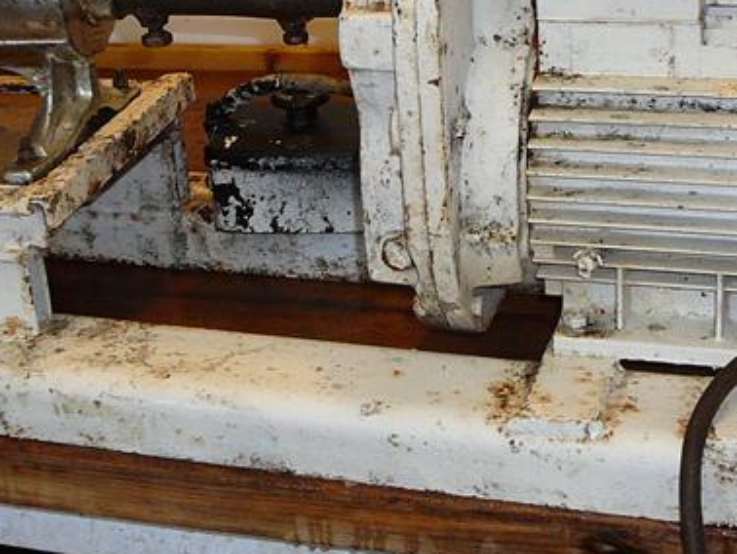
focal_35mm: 74
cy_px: 152
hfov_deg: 26.3
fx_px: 1577
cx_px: 330
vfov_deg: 19.8
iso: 100
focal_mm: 5.2
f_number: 2.8
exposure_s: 1/30
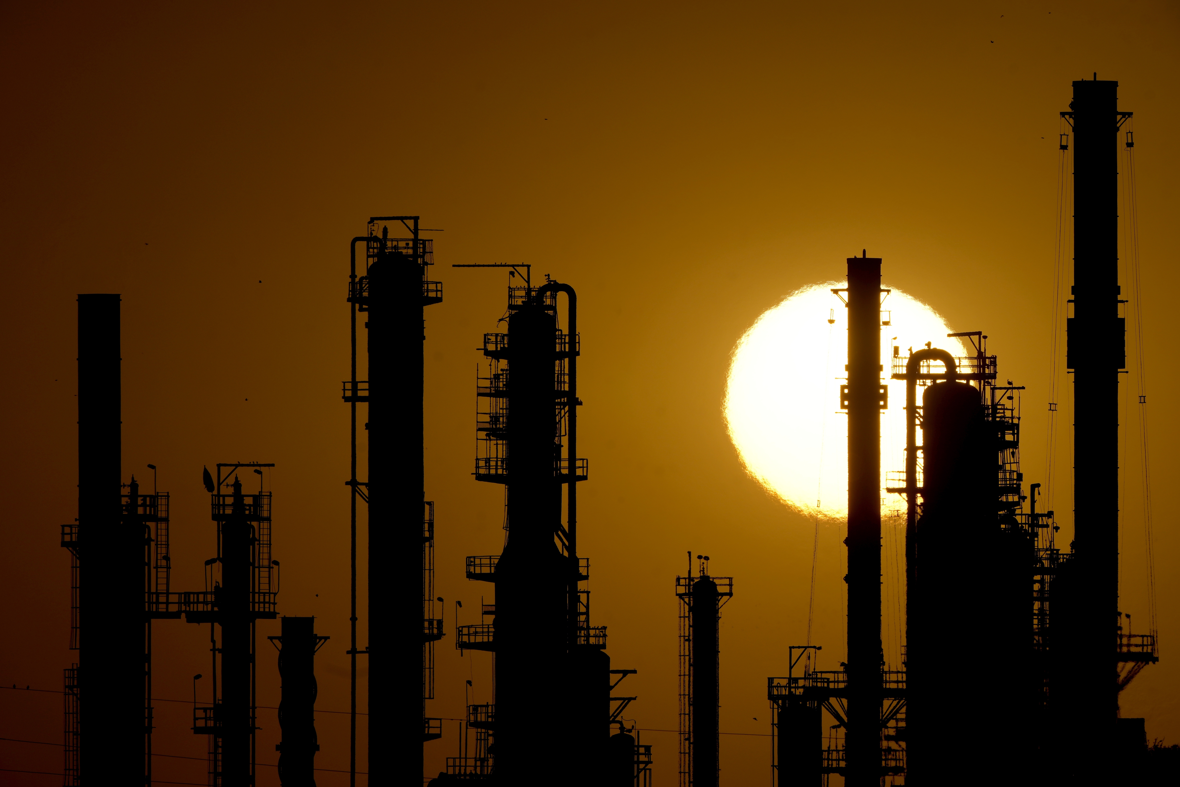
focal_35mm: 840
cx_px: 590
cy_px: 394
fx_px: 27532
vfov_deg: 1.6
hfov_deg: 2.5
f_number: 11
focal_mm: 840
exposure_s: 1/32000
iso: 100
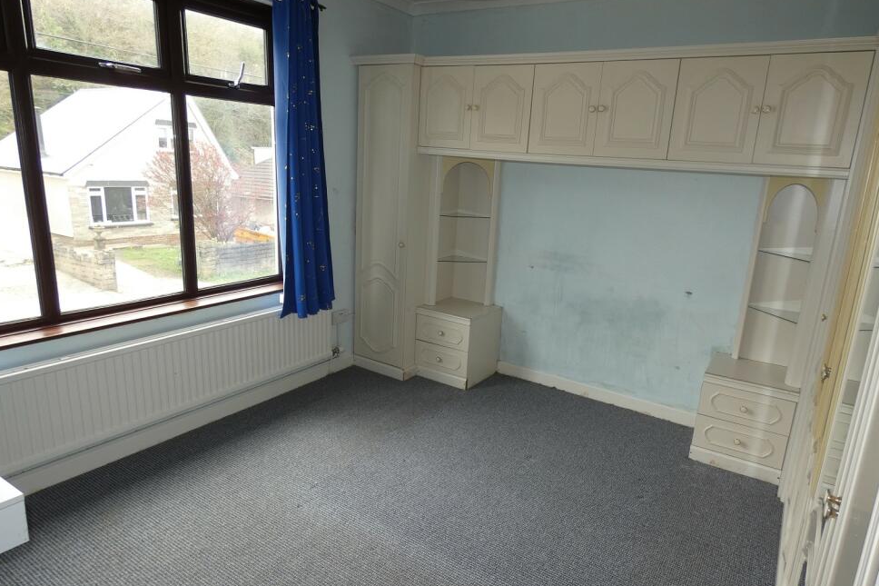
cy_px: 308
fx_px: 537
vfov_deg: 57.2
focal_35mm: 22
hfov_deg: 78.6
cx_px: 458
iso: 100
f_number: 2.8
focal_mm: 3.6
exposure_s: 1/60
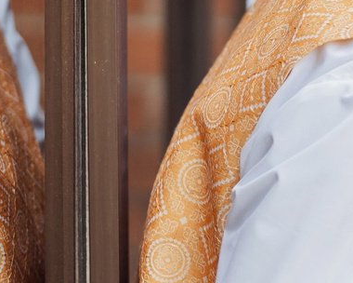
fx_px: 3301
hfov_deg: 6.1
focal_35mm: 316
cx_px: 377
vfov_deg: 4.9
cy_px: 176
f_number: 1.2
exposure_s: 1/2000
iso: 100
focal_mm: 50
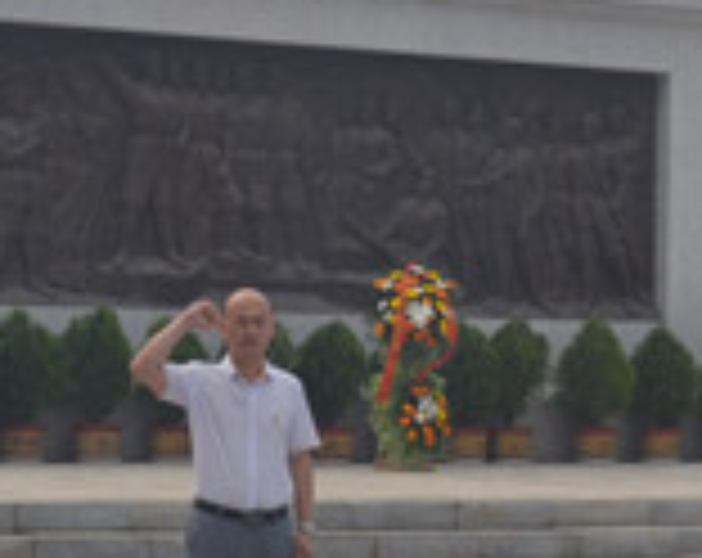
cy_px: 297
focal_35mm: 152
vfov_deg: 10.1
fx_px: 3150
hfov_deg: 12.3
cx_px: 940
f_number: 8
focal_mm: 24
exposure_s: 1/250
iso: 100
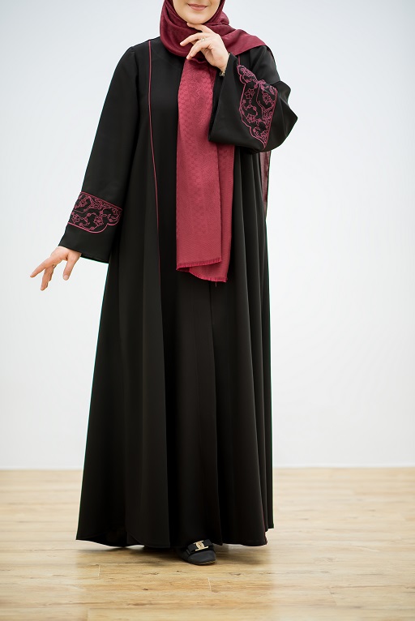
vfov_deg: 23.9
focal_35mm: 85
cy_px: 310
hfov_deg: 16.1
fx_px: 1467
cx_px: 208
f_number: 1.8
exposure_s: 1/200
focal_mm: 85
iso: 100
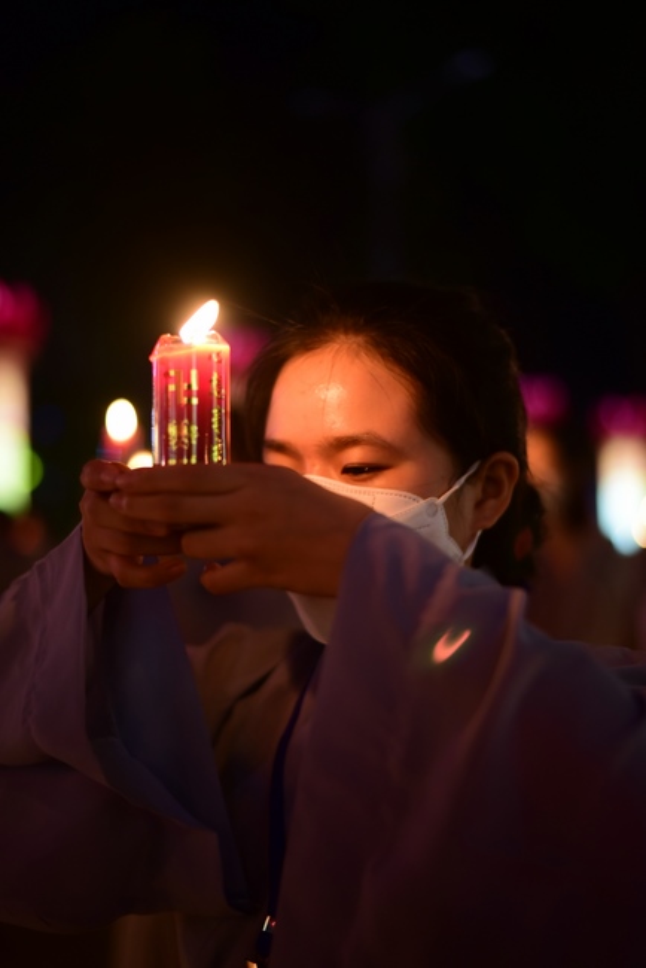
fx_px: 1344
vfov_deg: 39.6
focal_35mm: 50
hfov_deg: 27.0
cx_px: 323
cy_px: 484
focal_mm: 50
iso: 1000
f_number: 1.8
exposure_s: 1/50
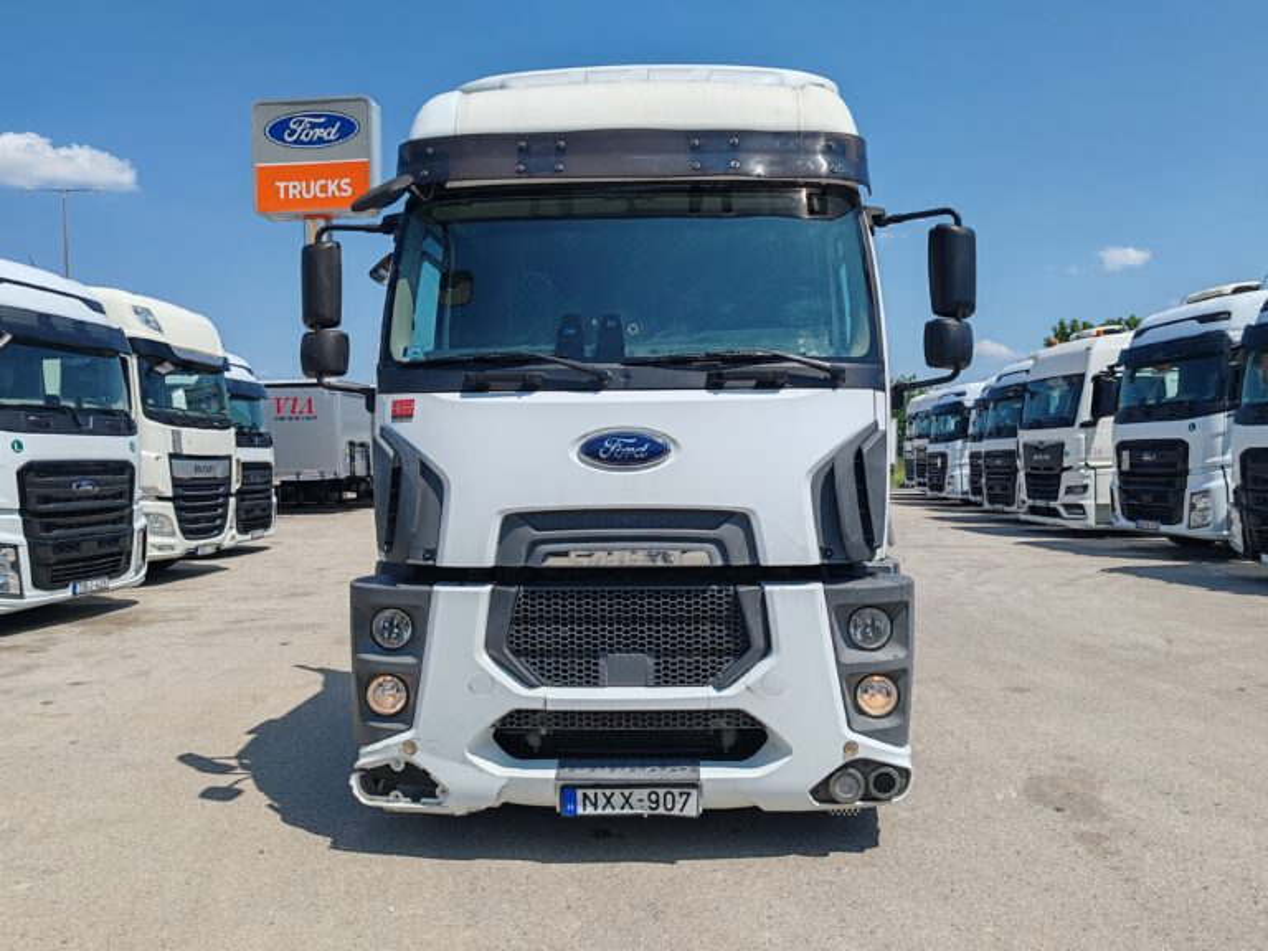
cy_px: 476
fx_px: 989
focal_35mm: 27
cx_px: 634
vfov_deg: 51.4
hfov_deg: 65.3
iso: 50
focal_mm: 6.12
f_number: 1.9
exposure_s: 1/1100
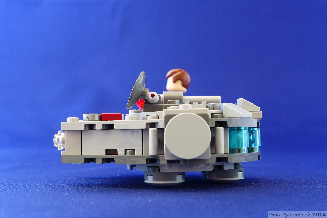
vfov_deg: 27.0
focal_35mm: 50
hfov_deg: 39.6
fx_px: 454
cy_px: 109
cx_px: 164
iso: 80
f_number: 4.5
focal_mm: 9.8
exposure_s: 1/2
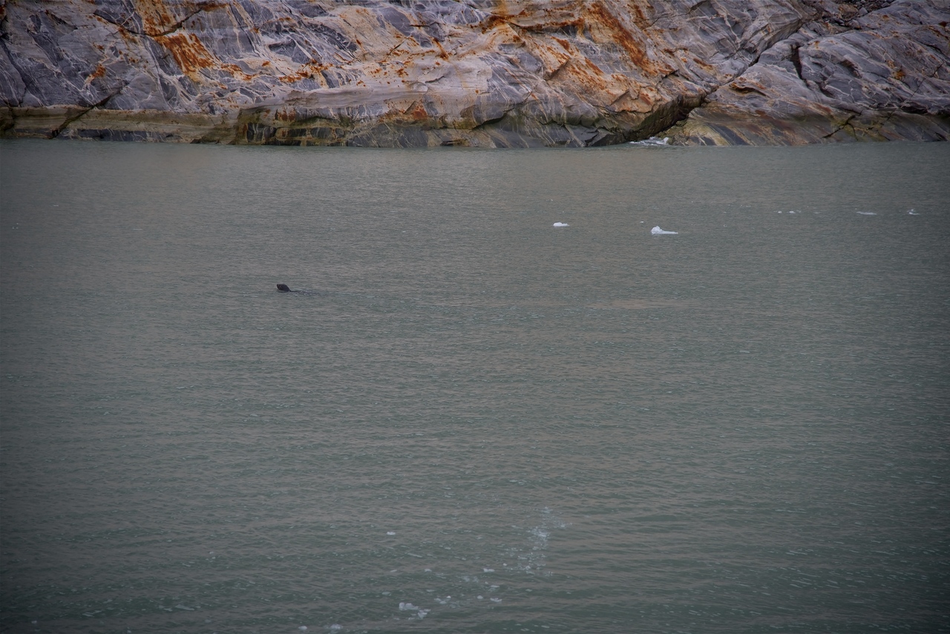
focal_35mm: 120
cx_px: 475
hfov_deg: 17.1
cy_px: 317
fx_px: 3167
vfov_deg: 11.4
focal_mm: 120
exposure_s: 1/250
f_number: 4
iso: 200
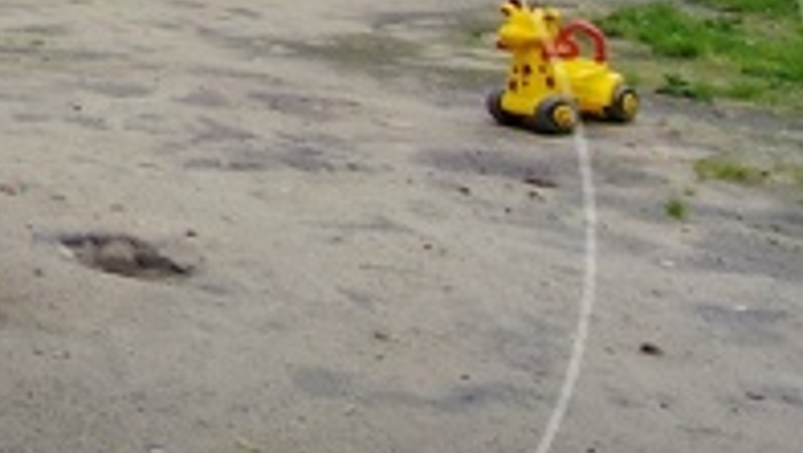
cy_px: -261
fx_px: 1491
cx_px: -762
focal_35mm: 70
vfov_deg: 15.6
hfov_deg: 19.3
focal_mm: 1.65
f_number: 2.2
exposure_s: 1/1012
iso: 50
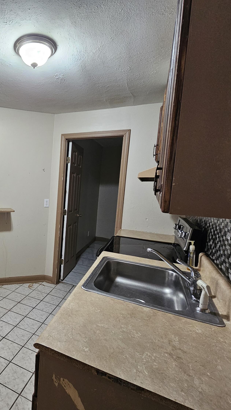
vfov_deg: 89.6
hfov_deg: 51.4
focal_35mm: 19
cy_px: 206
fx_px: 207
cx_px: 22
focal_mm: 2.2
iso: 250
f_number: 2.2
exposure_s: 1/60
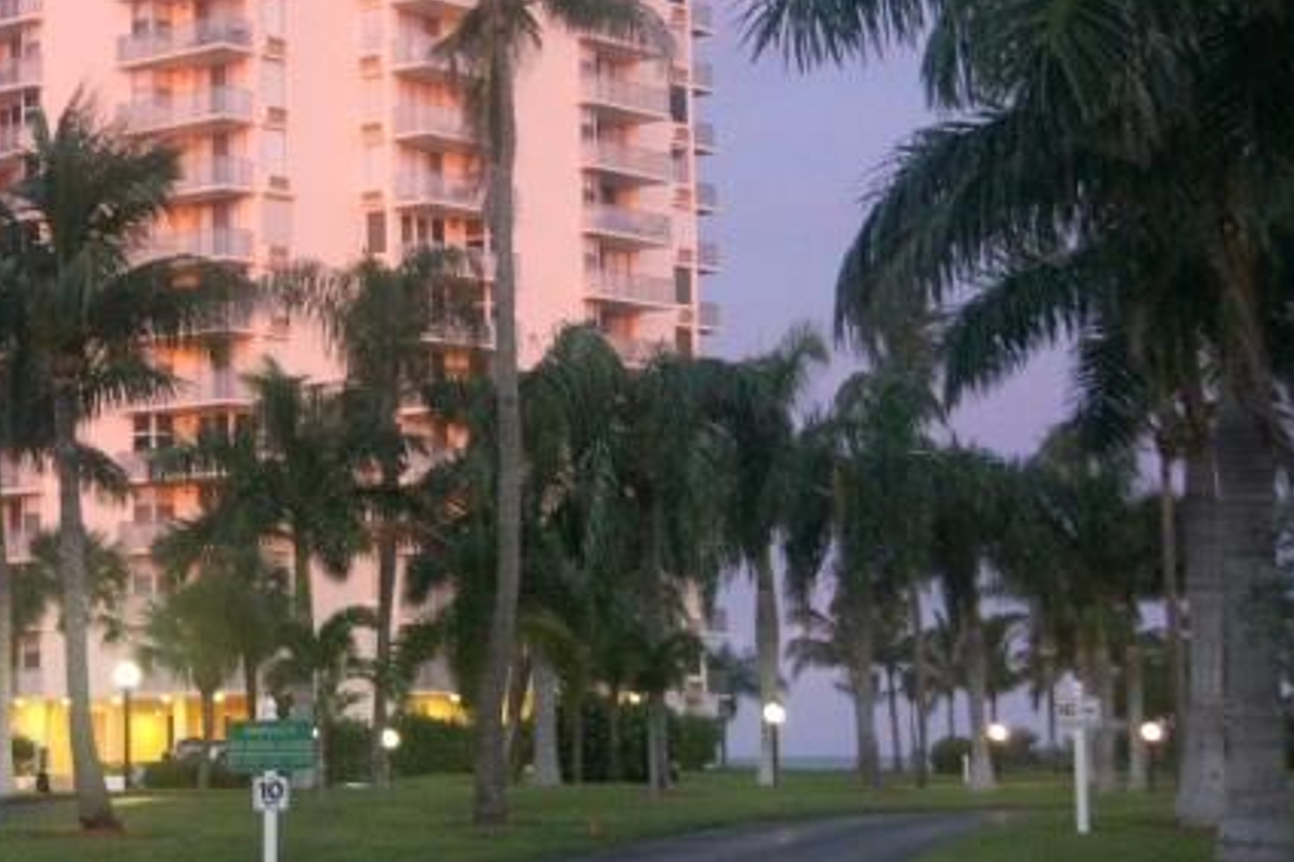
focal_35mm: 91
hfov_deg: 22.2
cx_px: 355
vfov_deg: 15.0
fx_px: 3270
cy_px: 321
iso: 1600
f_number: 5.6
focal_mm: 40
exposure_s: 1/8
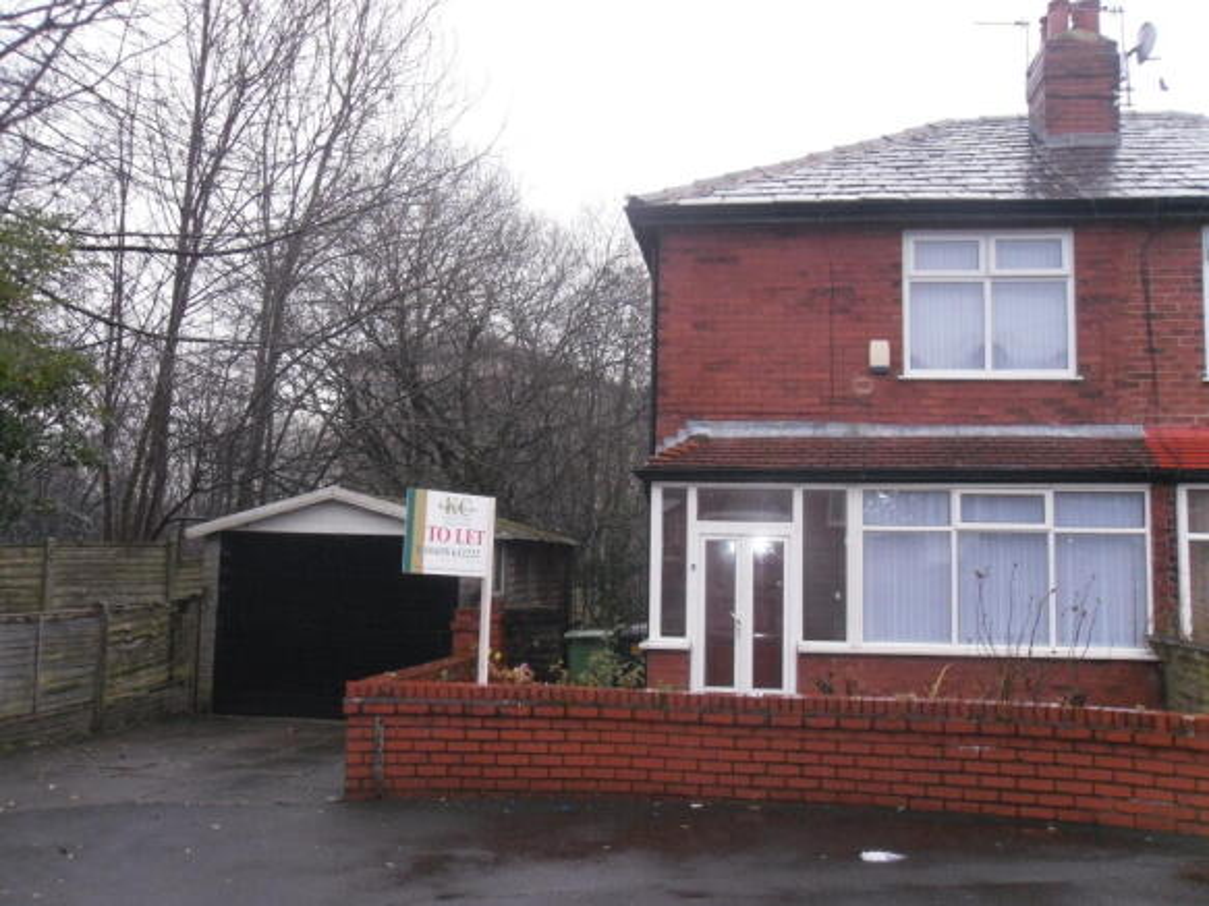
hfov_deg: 52.6
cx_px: 604
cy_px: 453
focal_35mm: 35
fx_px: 1222
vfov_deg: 40.7
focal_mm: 6.3
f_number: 3.5
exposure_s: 1/45
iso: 400
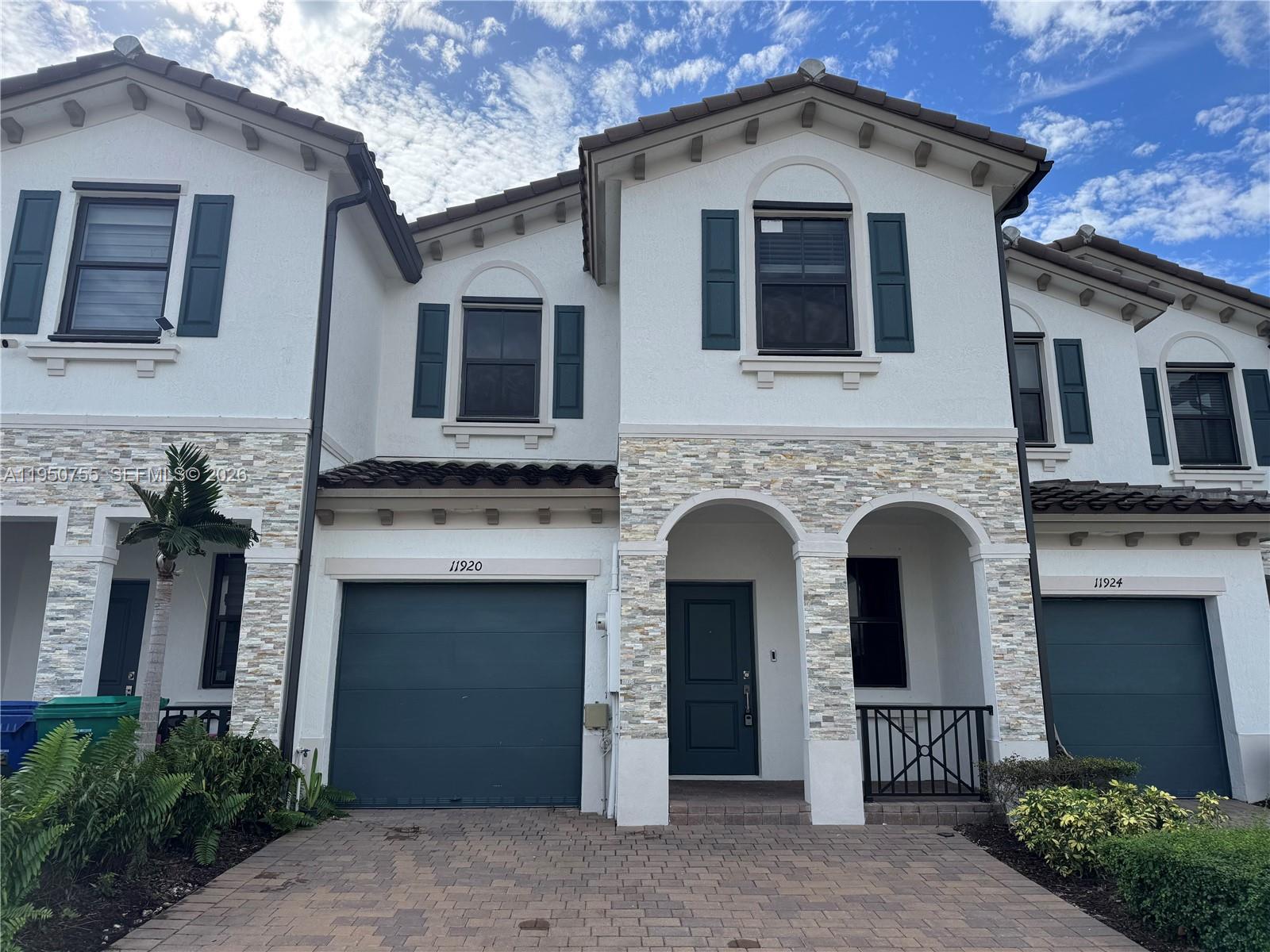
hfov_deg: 71.6
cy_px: 476
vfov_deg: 56.8
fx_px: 881
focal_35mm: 24
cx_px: 635
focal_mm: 6.76
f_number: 1.78
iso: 80
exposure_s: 1/3413
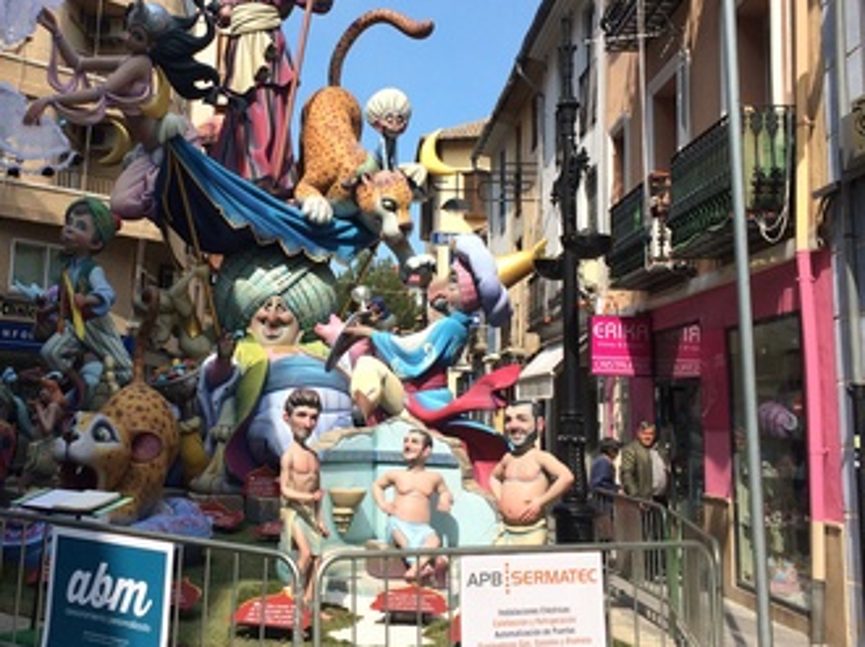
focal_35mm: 44
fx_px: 1099
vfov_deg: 32.7
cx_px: 294
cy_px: 237
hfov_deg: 42.4
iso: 32
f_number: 2.2
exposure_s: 1/1520
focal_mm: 4.15
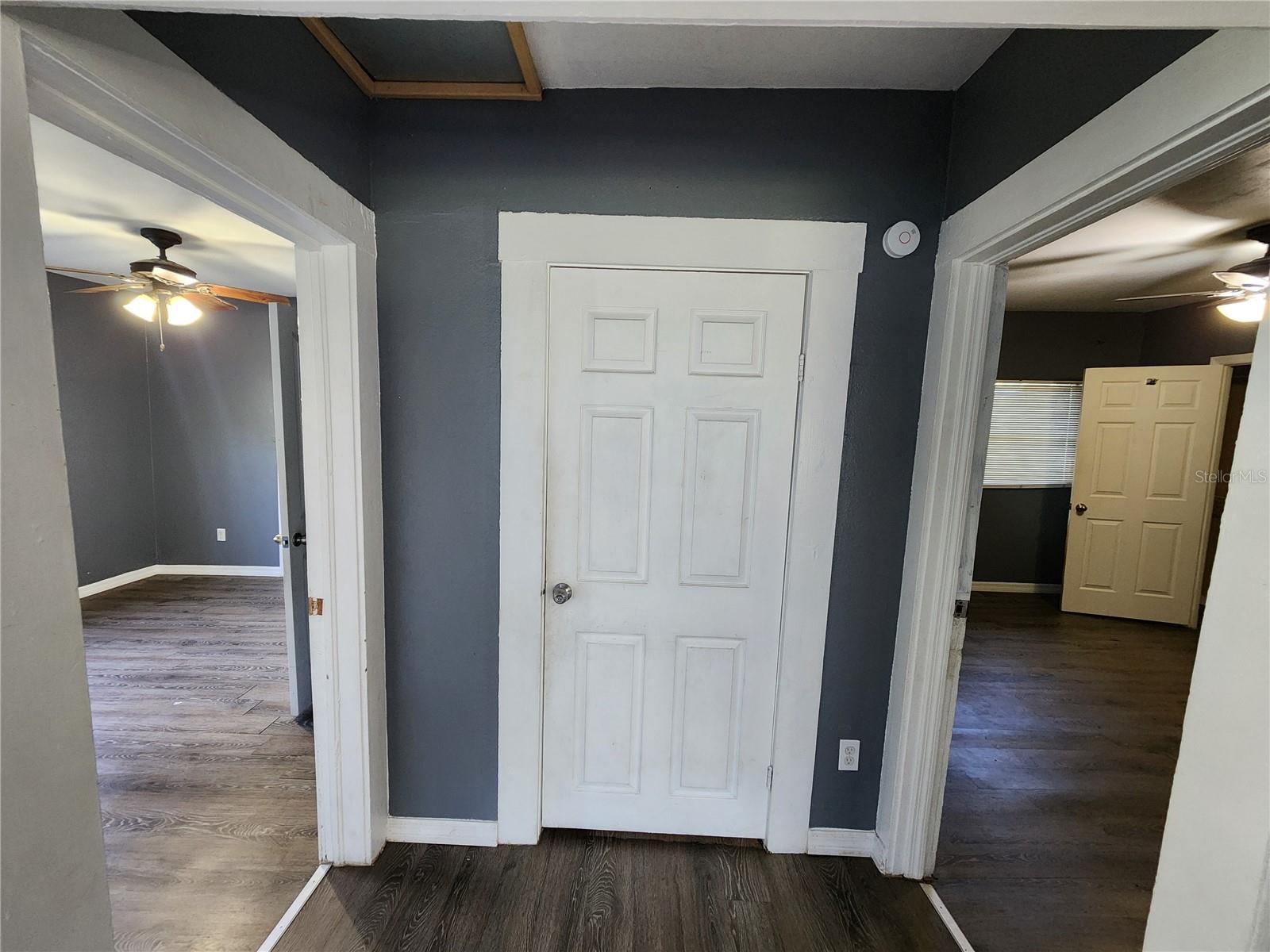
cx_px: 635
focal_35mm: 13
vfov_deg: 89.9
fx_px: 477
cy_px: 476
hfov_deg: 106.2
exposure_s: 1/30
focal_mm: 2.2
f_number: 2.2
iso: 500
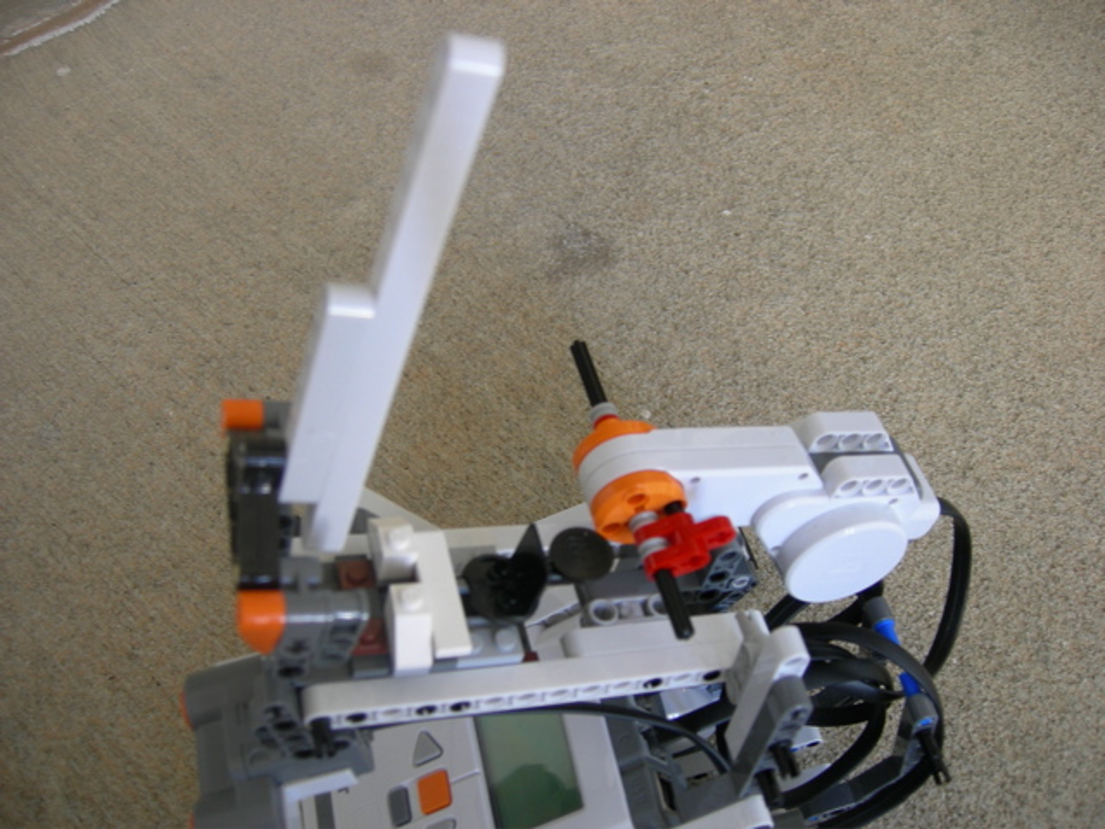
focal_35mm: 36
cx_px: 552
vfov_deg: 39.7
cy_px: 414
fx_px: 1149
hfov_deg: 51.4
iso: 64
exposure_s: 1/17.6
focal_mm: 7.5
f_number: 2.7
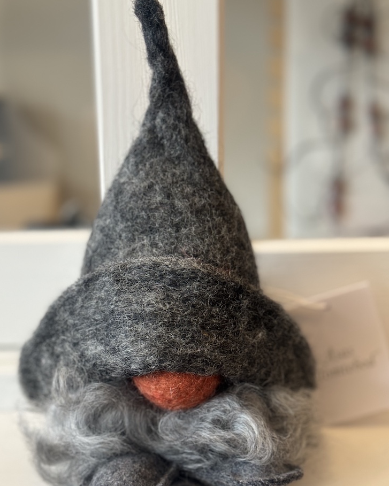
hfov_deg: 27.6
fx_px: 792
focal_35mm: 55
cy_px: 270
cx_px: 178
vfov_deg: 34.1
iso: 200
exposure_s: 1/40
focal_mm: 6.76
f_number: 1.78
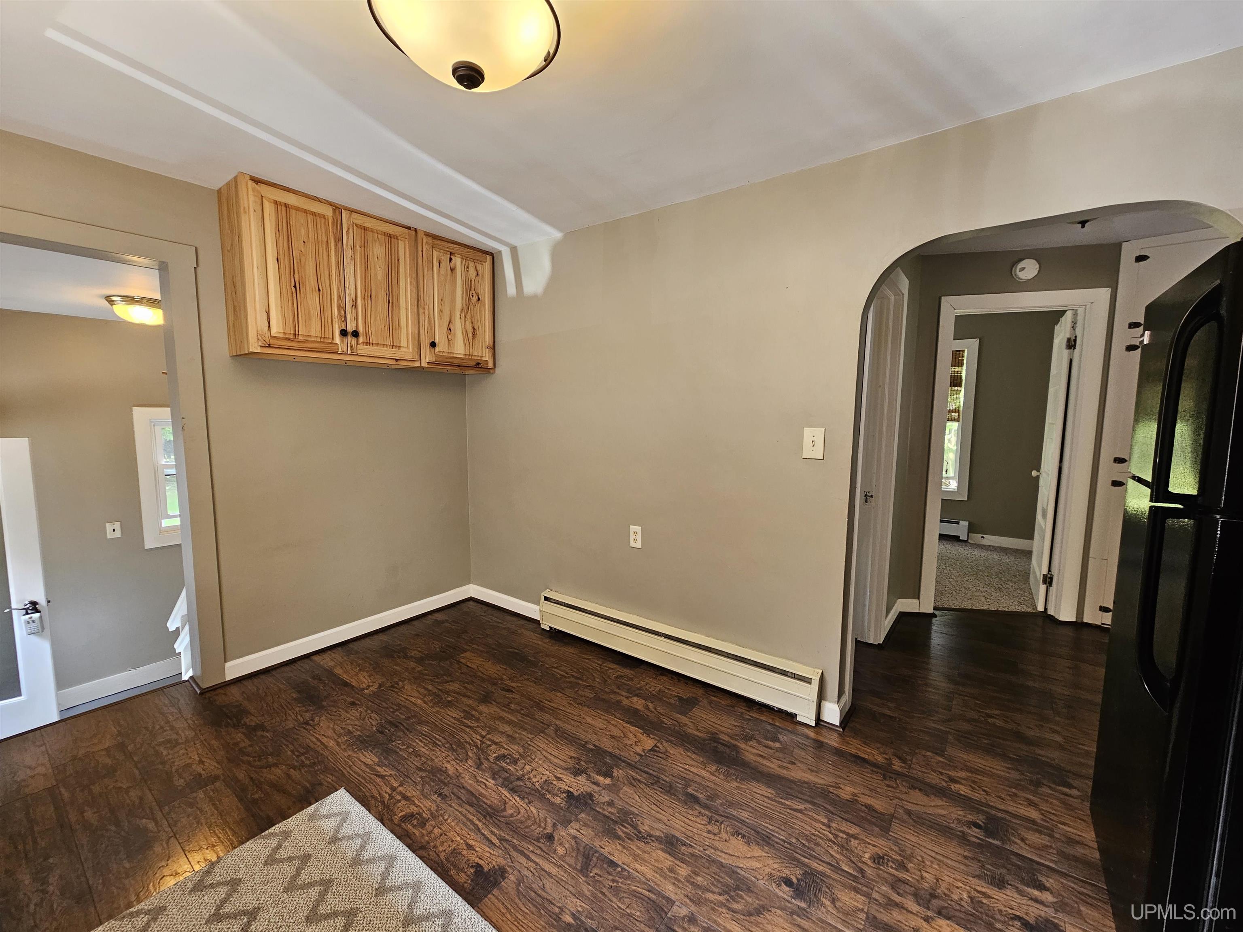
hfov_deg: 106.2
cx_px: 622
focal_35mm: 13
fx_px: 467
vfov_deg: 89.9
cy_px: 466
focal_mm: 2.2
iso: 160
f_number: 2.2
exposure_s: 1/60
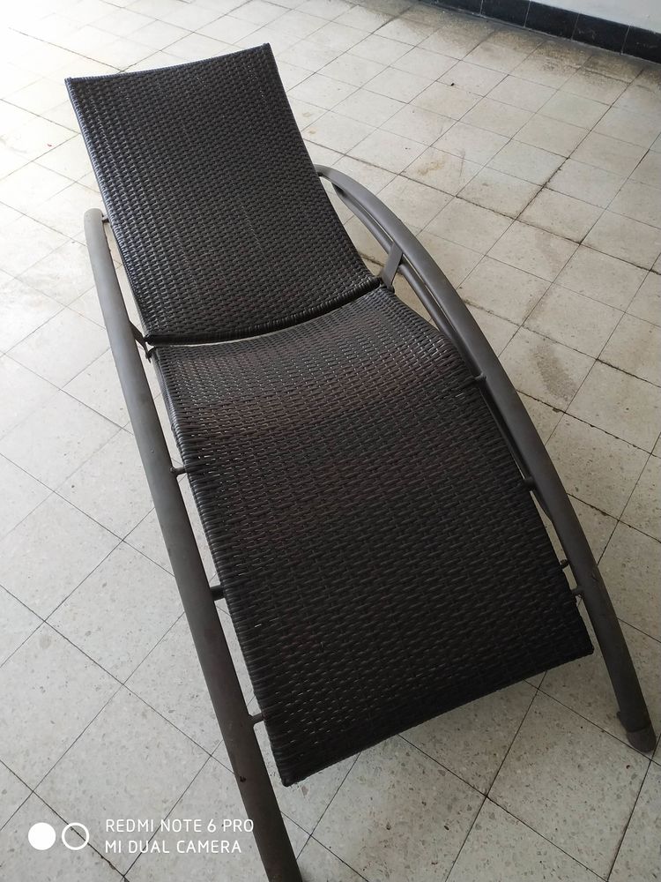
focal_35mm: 24
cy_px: 441
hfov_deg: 56.8
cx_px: 330
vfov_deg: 71.6
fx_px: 611
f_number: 1.9
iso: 500
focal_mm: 3.94
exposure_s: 1/100
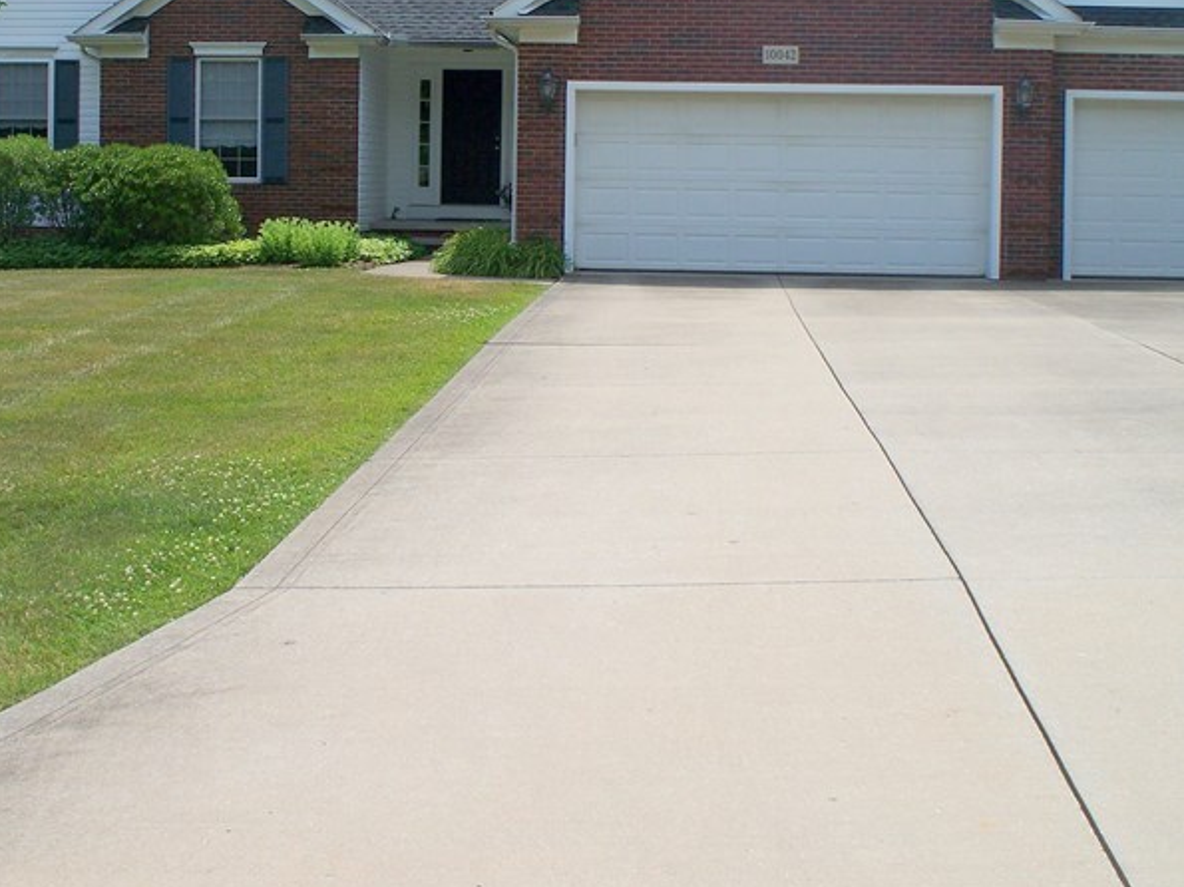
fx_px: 2120
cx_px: 438
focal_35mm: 62
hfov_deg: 31.1
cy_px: 197
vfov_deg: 23.3
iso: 64
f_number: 5
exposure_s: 1/400
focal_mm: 7.54
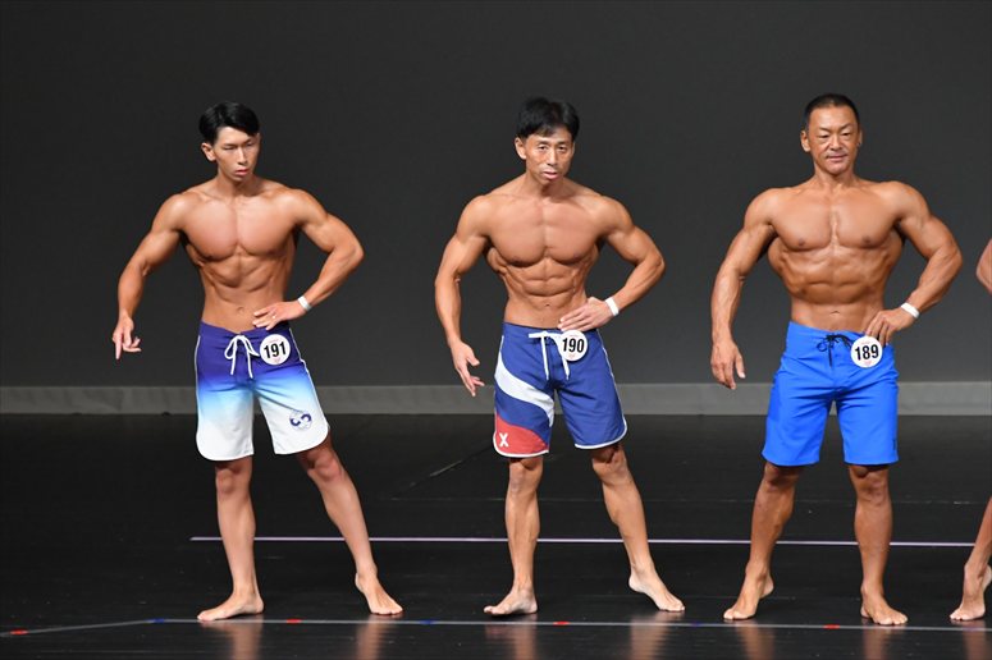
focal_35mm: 345
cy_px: 330
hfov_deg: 6.0
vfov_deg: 4.0
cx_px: 496
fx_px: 9502
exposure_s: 1/400
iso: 4000
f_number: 5.6
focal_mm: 230
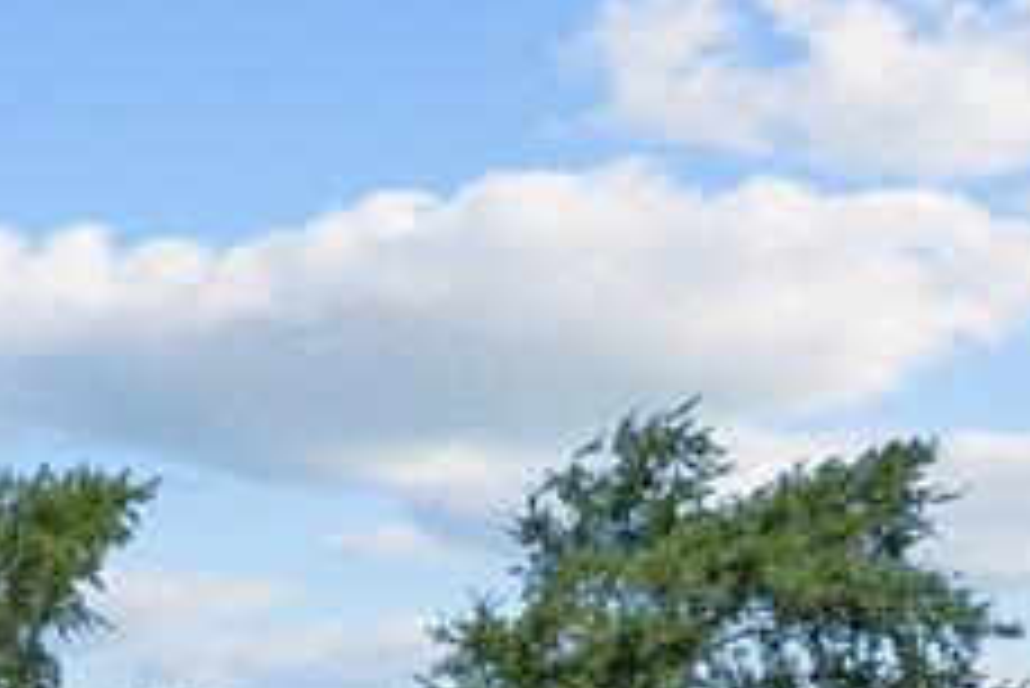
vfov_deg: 9.9
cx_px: -162
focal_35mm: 134
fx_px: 3836
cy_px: 1028
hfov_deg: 14.8
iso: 100
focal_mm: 30
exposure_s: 1/500
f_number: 8
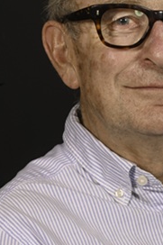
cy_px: 129
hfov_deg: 5.9
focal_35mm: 234
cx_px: 156
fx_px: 1591
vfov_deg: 8.8
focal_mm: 105
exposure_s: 1/160
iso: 160
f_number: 22
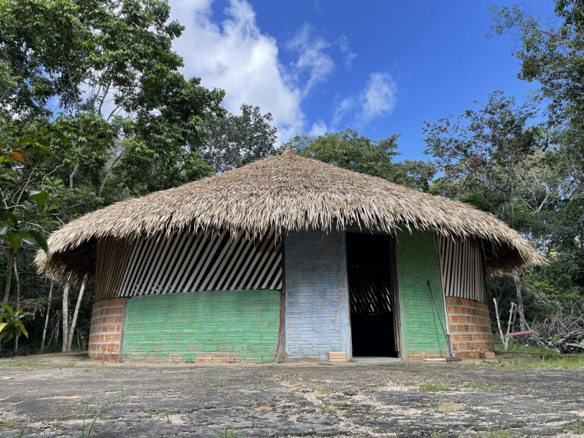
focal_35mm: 26
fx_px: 439
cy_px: 219
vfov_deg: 53.1
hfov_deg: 67.3
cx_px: 292
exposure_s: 1/1014
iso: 32
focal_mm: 4.2
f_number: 1.6
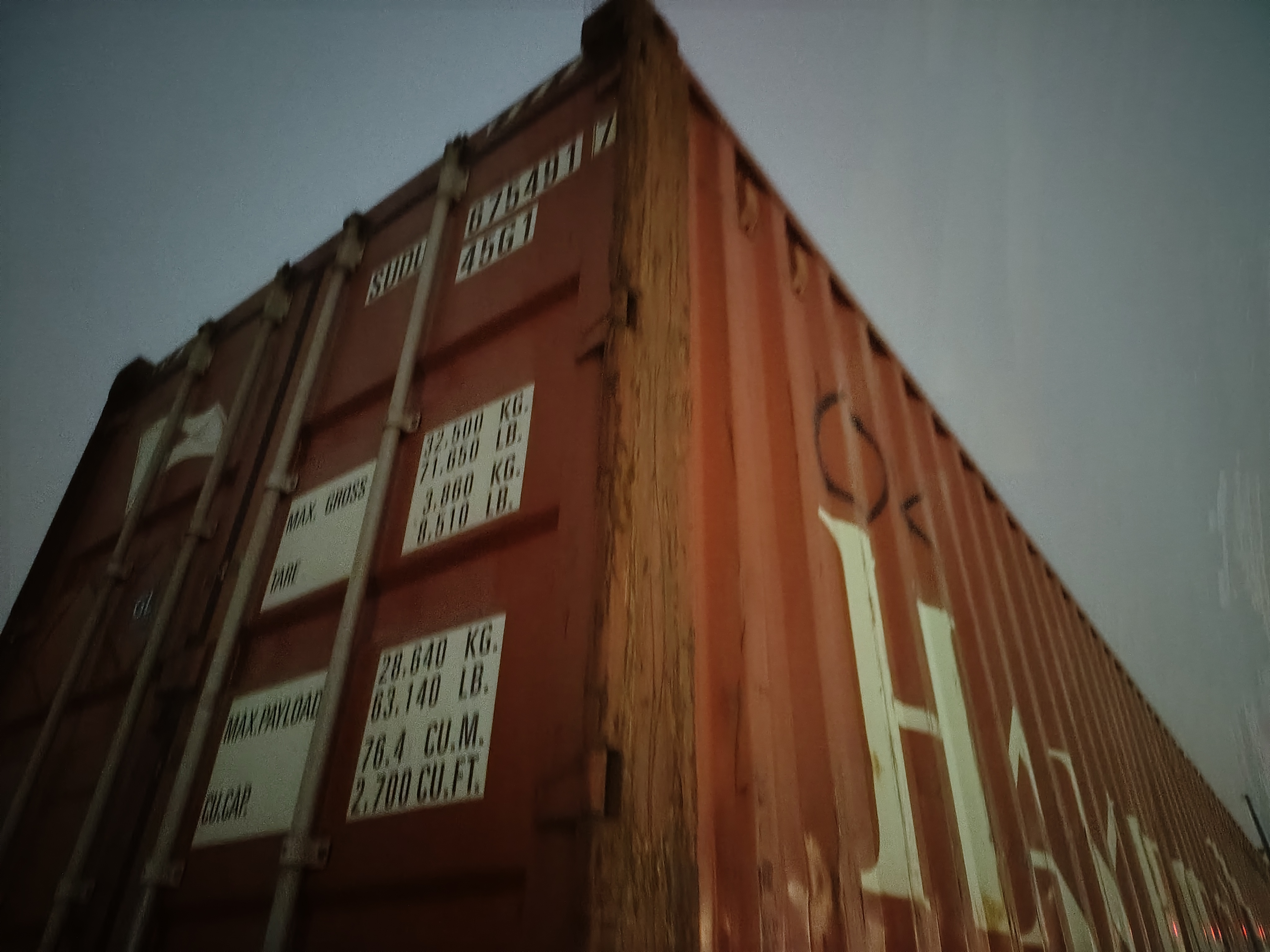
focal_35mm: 24
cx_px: 635
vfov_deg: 56.8
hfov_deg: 71.6
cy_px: 476
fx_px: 881
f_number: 1.8
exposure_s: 1/6.94
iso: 11072
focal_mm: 5.56
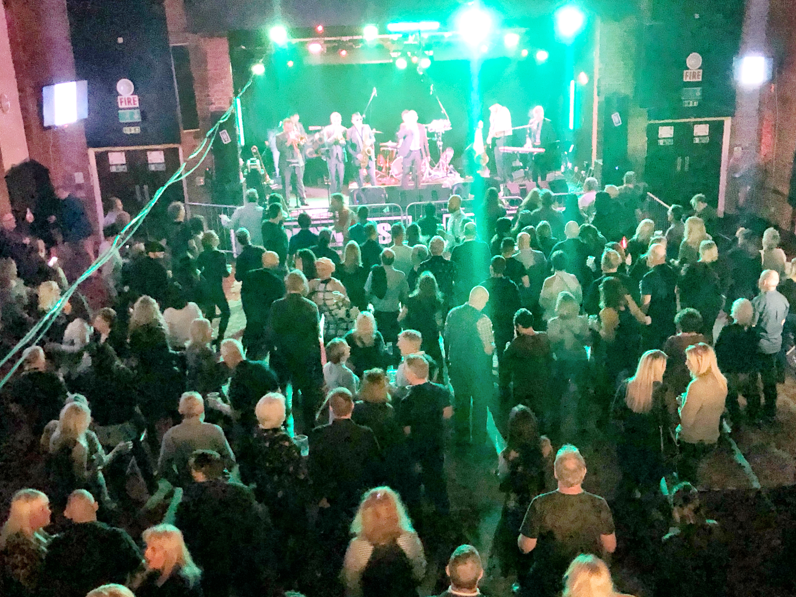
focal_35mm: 43
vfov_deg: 33.3
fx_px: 989
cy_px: 397
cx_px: 396
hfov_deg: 43.8
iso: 320
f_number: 1.8
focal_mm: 4
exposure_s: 1/4
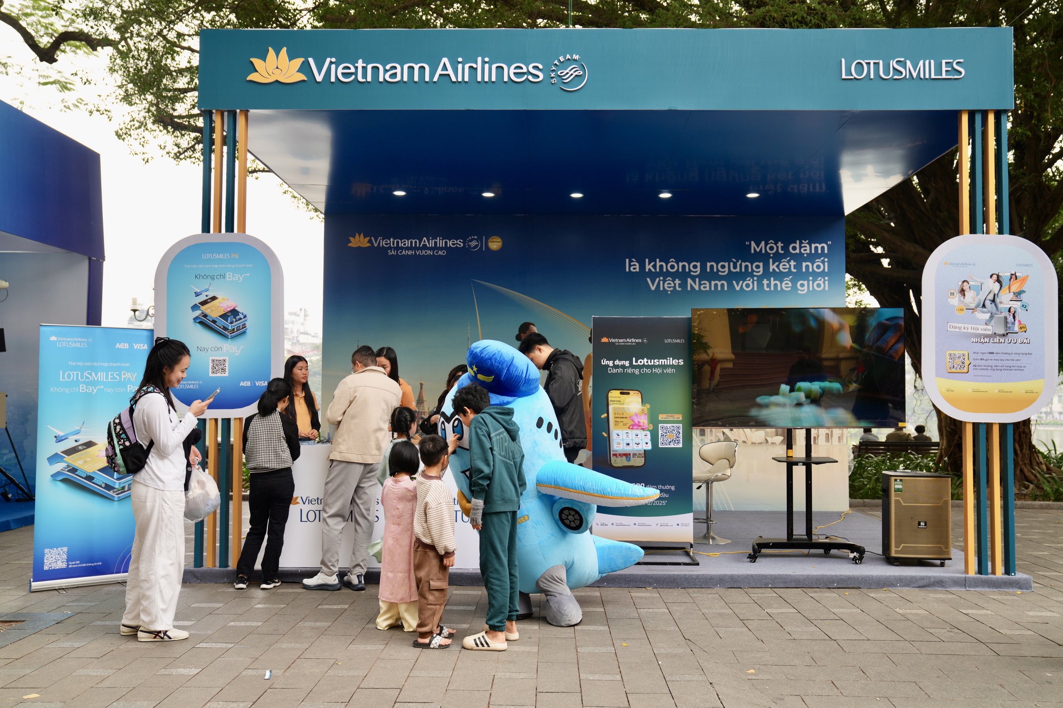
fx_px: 915
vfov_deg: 42.3
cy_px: 354
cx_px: 532
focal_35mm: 31
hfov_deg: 60.3
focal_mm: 31
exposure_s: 1/125
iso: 125
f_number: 3.5
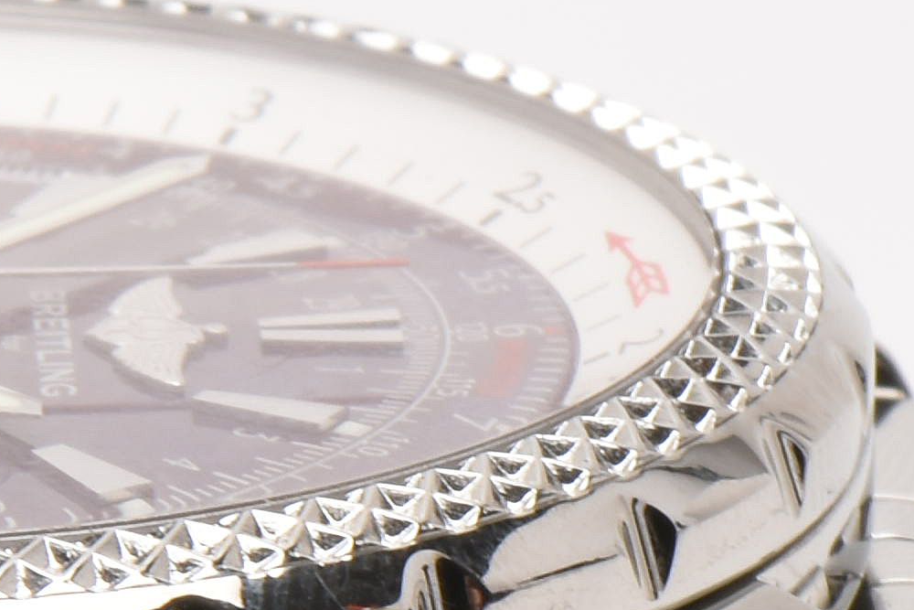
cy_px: 583
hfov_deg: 2.7
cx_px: -226
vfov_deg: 1.8
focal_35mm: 765
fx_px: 19424
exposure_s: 1/100
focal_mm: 85
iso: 100
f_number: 20
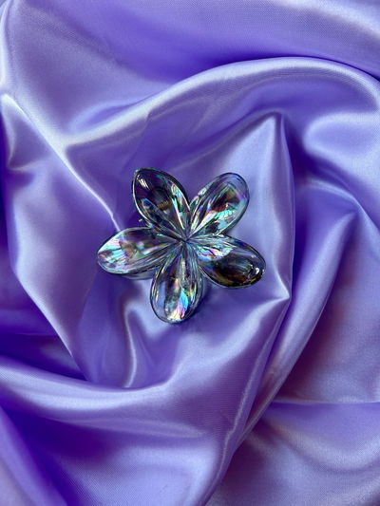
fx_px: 380
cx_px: 190
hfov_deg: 53.1
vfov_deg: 67.3
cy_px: 253
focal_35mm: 26
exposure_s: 1/164
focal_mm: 5.7
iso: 40
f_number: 1.5
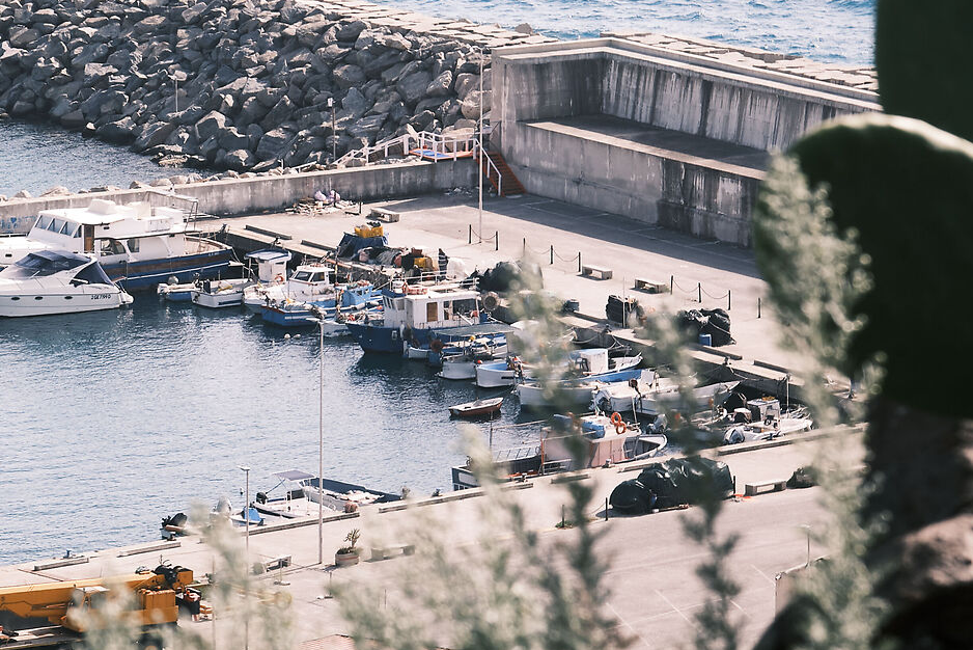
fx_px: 7813
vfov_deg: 4.8
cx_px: -100
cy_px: 181
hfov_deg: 7.1
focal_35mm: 289
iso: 160
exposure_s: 1/320
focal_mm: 75
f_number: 7.1
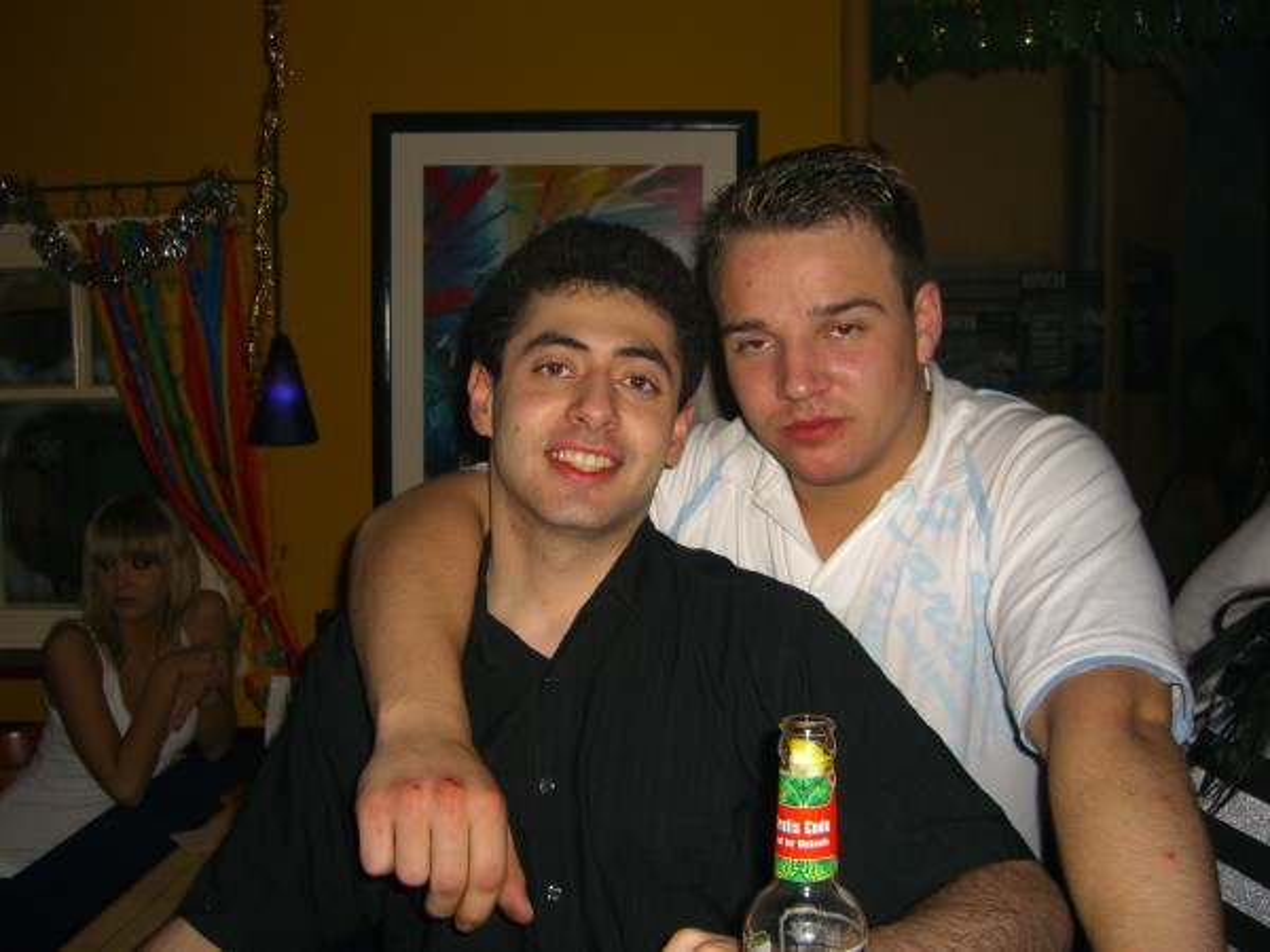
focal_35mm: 38
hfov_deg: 49.0
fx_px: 1394
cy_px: 476
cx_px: 635
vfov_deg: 37.7
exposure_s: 1/60
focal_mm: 7.9
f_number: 2.8
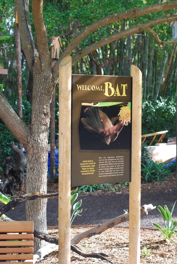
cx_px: 88
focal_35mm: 75
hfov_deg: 18.2
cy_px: 132
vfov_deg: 27.0
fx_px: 552
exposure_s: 1/60
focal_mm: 50
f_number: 4
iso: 100
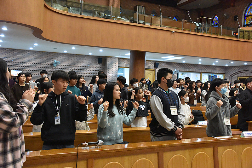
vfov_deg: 36.9
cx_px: 126
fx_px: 252
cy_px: 84
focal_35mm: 36
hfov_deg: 53.1
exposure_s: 1/125
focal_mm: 36
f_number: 5.6
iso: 7200
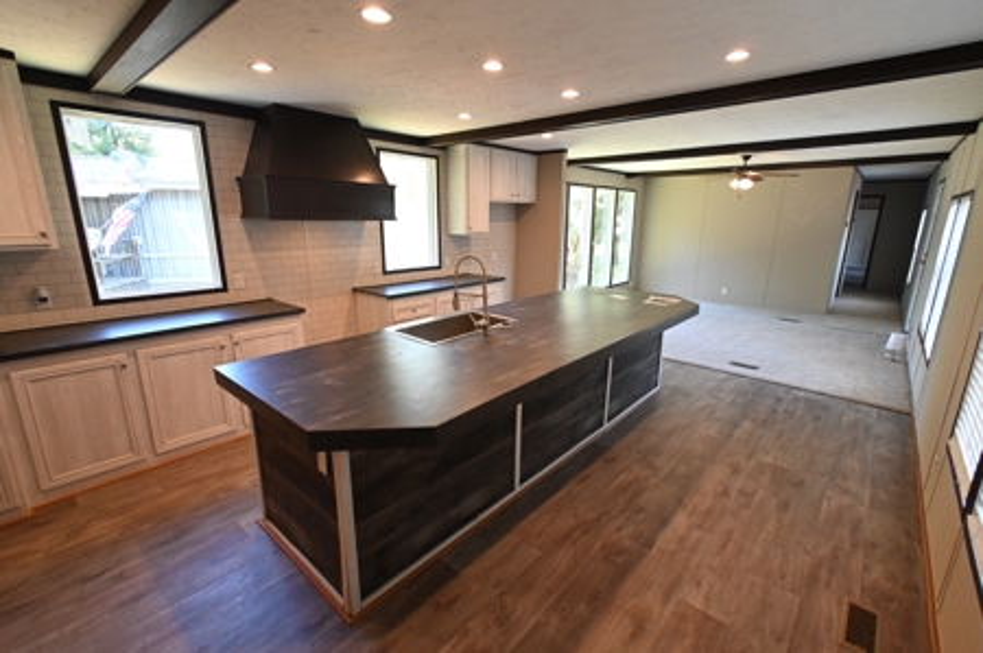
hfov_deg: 100.5
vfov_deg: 77.2
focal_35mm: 15
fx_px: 409
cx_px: 492
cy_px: 326
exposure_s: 1/125
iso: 1600
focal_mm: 10
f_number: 4.5
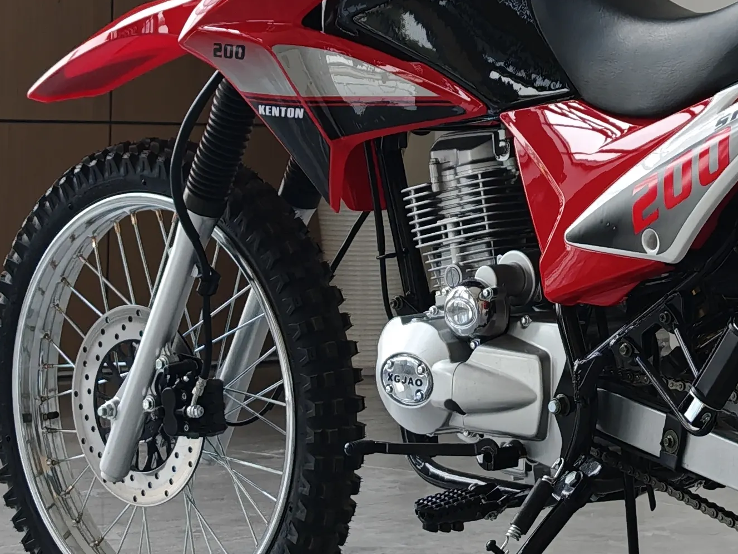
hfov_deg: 13.8
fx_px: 3027
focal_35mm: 142
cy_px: 131
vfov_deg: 10.4
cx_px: 668
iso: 141
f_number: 2
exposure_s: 1/100
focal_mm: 8.72
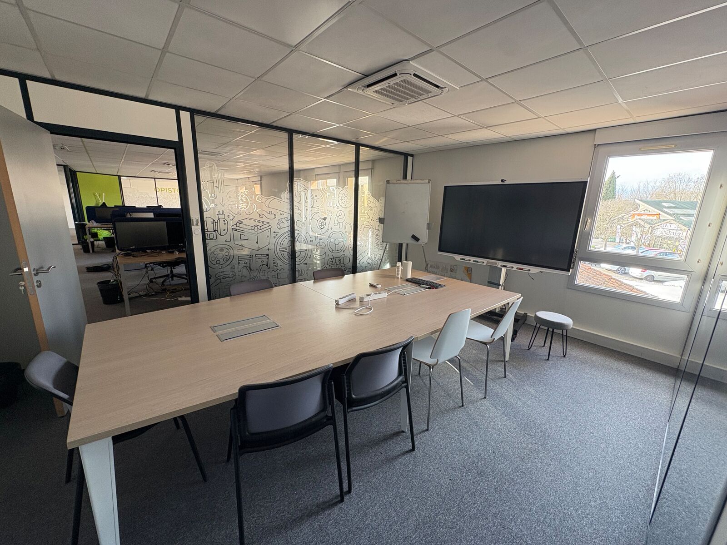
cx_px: 364
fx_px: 294
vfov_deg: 85.7
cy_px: 272
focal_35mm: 14
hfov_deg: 102.1
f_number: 2.2
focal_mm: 2.22
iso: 200
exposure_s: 1/67
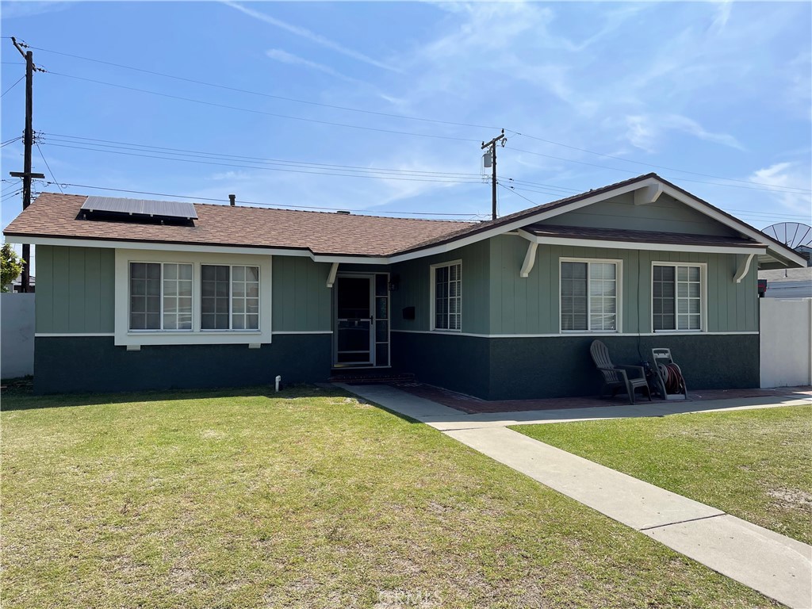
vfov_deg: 54.9
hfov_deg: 69.4
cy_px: 304
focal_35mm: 25
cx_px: 406
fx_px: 586
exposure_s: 1/4717
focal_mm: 5.1
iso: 32
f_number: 1.6
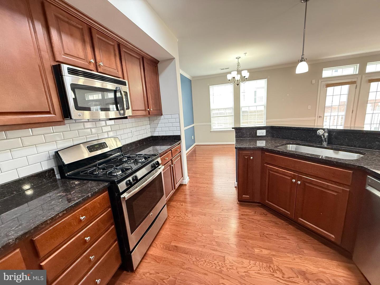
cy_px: 142
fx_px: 154
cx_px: 190
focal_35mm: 14
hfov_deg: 102.1
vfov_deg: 85.7
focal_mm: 2.22
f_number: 2.2
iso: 640
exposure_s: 1/60
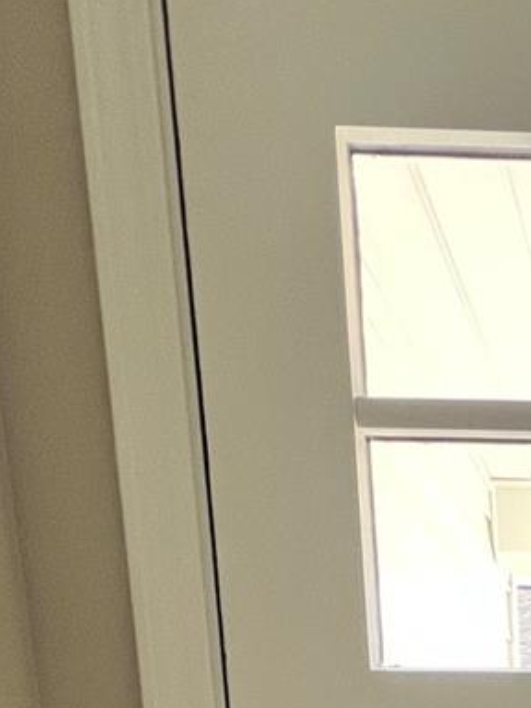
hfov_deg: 23.6
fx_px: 1064
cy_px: 1114
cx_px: 749
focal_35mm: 52
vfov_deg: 25.4
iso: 125
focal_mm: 1.57
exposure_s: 1/99
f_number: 1.8
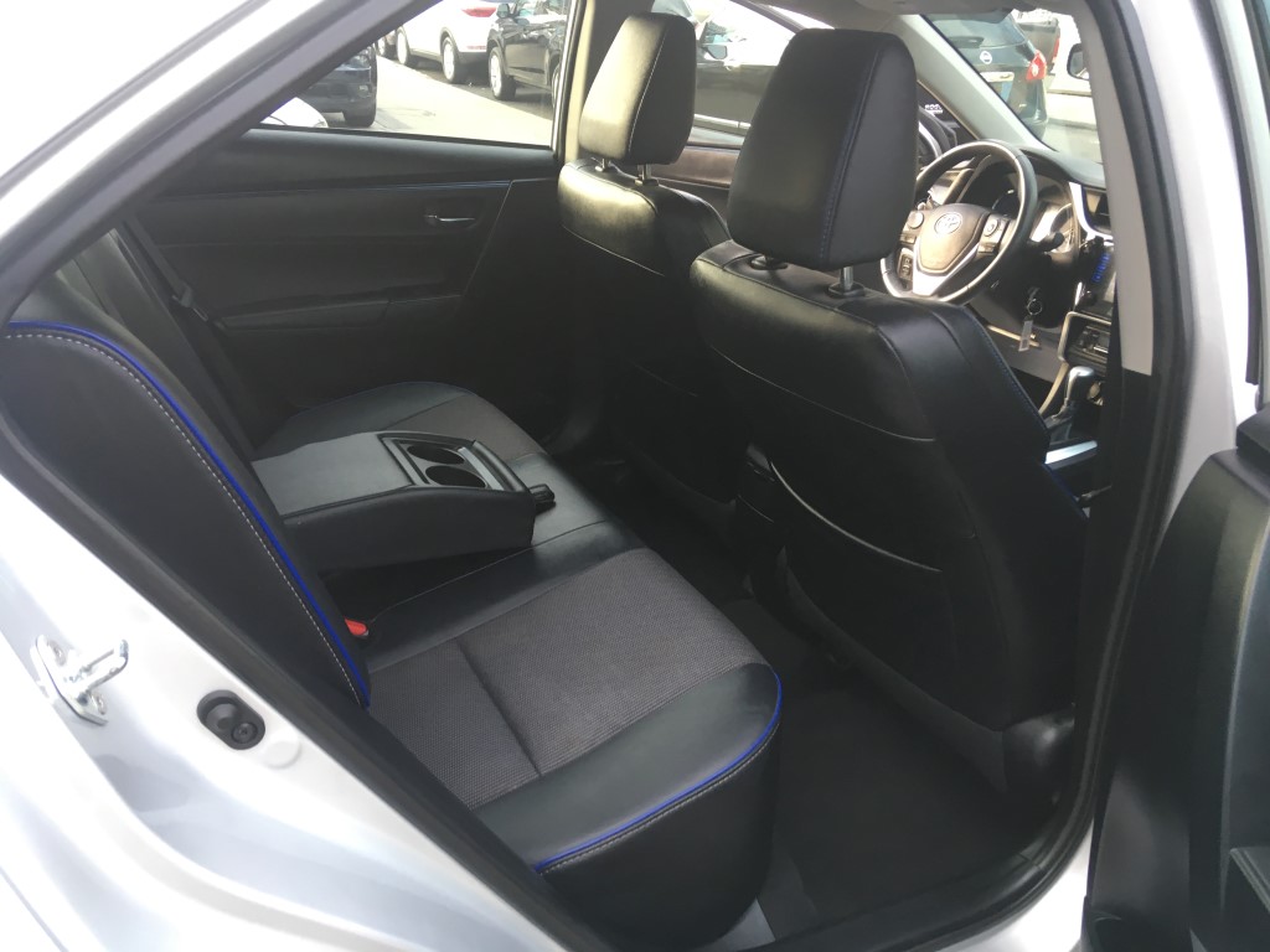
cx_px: 635
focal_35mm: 29
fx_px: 1064
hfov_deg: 61.7
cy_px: 476
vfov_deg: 48.2
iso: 50
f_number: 2.2
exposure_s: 1/30
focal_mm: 4.15
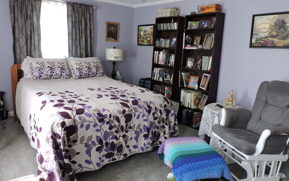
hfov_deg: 70.4
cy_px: 81
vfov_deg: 47.5
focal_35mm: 26
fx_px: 205
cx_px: 144
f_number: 3
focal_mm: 4.3
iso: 180
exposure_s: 1/30
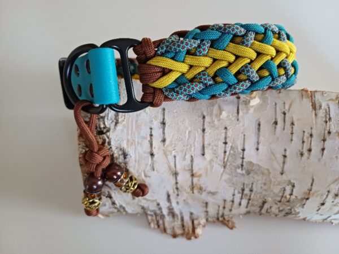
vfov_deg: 54.9
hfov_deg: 69.4
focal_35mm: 25
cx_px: 170
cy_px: 127
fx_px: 245
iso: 800
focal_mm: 4.65
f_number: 1.8
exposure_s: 1/20
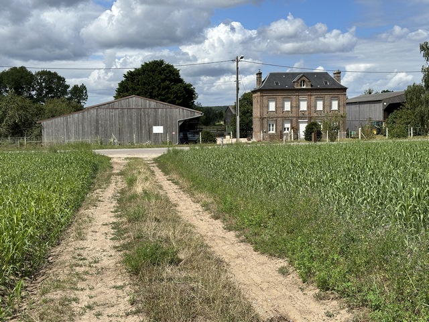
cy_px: 161
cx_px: 214
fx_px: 595
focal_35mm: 48
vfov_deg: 30.3
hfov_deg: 39.7
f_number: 1.78
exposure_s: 1/5263
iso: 64
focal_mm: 6.86
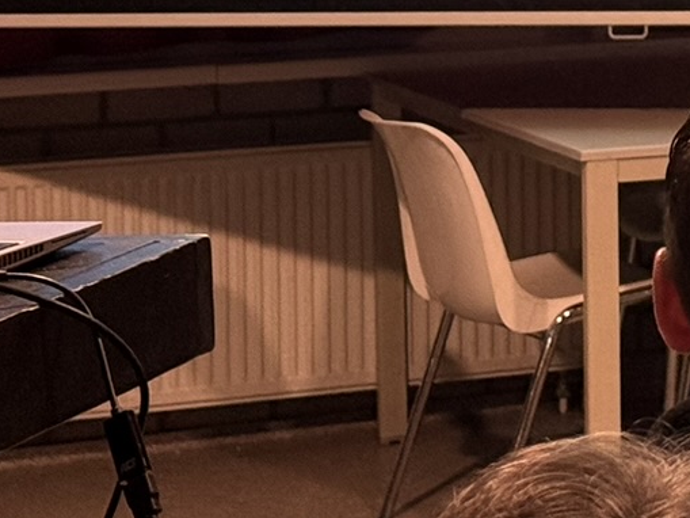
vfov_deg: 7.6
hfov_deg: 9.8
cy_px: -240
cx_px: 1143
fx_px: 3848
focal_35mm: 193
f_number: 1.78
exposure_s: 1/60
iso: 160
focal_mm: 6.76
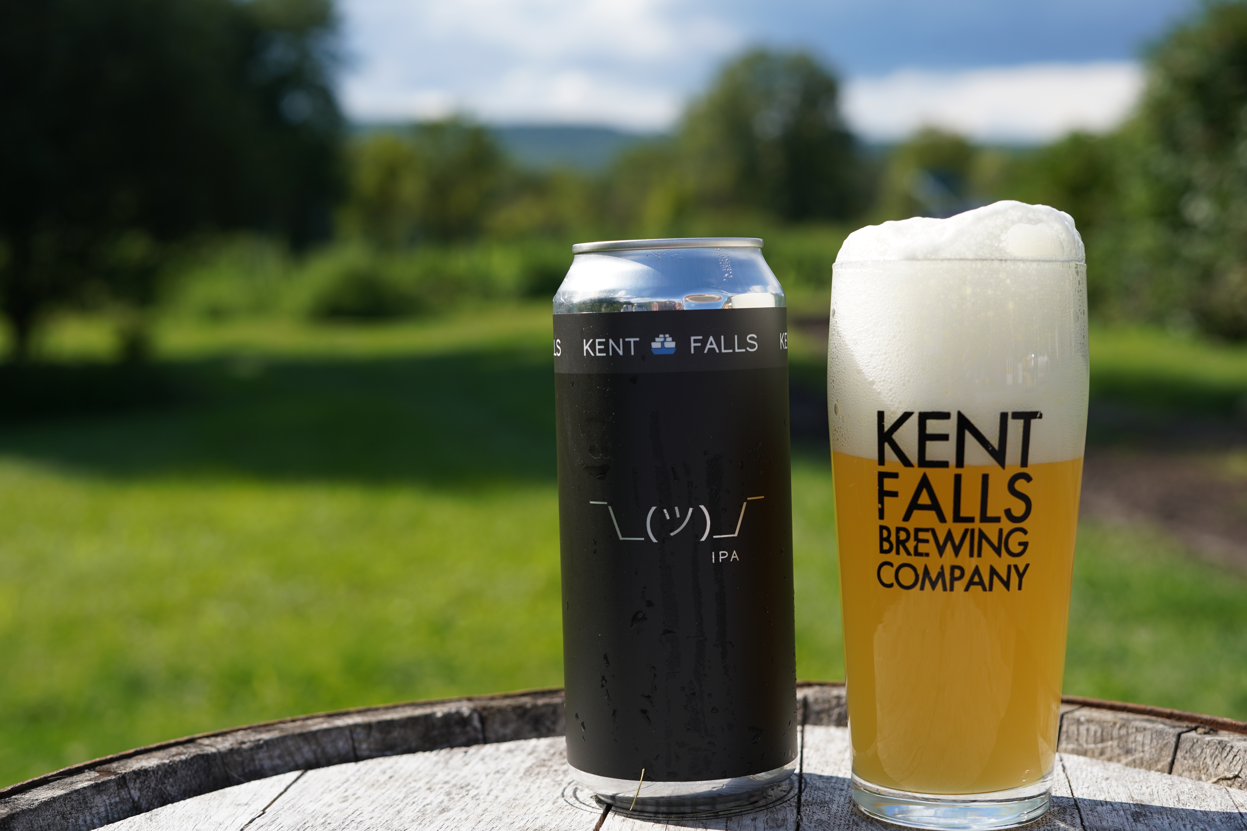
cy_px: 416
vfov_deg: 27.0
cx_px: 624
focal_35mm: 50
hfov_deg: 39.6
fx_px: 1732
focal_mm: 50
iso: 100
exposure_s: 1/320
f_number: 5.6
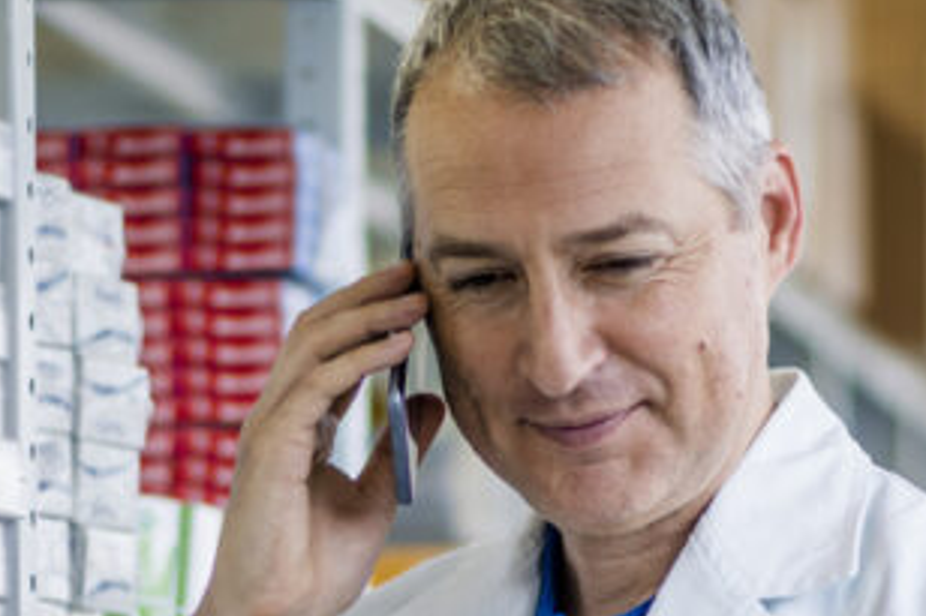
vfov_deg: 4.8
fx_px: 7275
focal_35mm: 283
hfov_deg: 7.3
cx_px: 457
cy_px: 587
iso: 320
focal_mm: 85
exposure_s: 1/100
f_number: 1.8
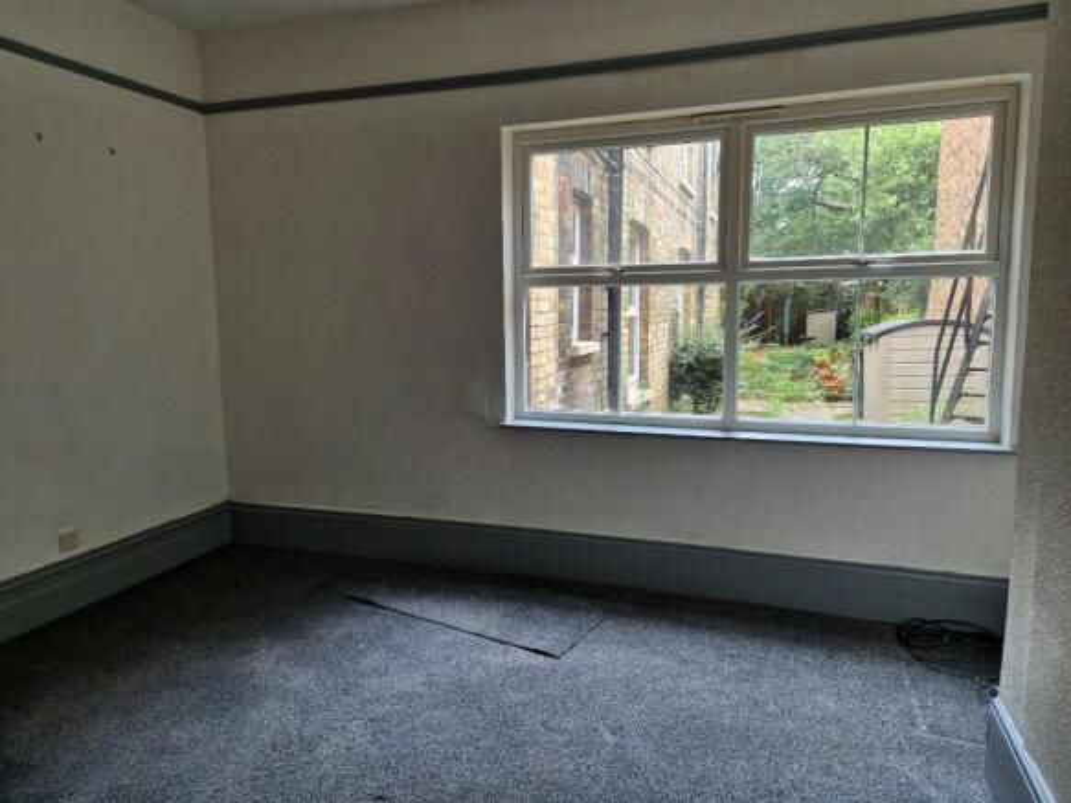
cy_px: 402
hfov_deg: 73.9
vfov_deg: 58.9
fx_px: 711
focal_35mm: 23
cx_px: 536
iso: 125
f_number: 1.8
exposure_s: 1/100
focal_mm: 5.4
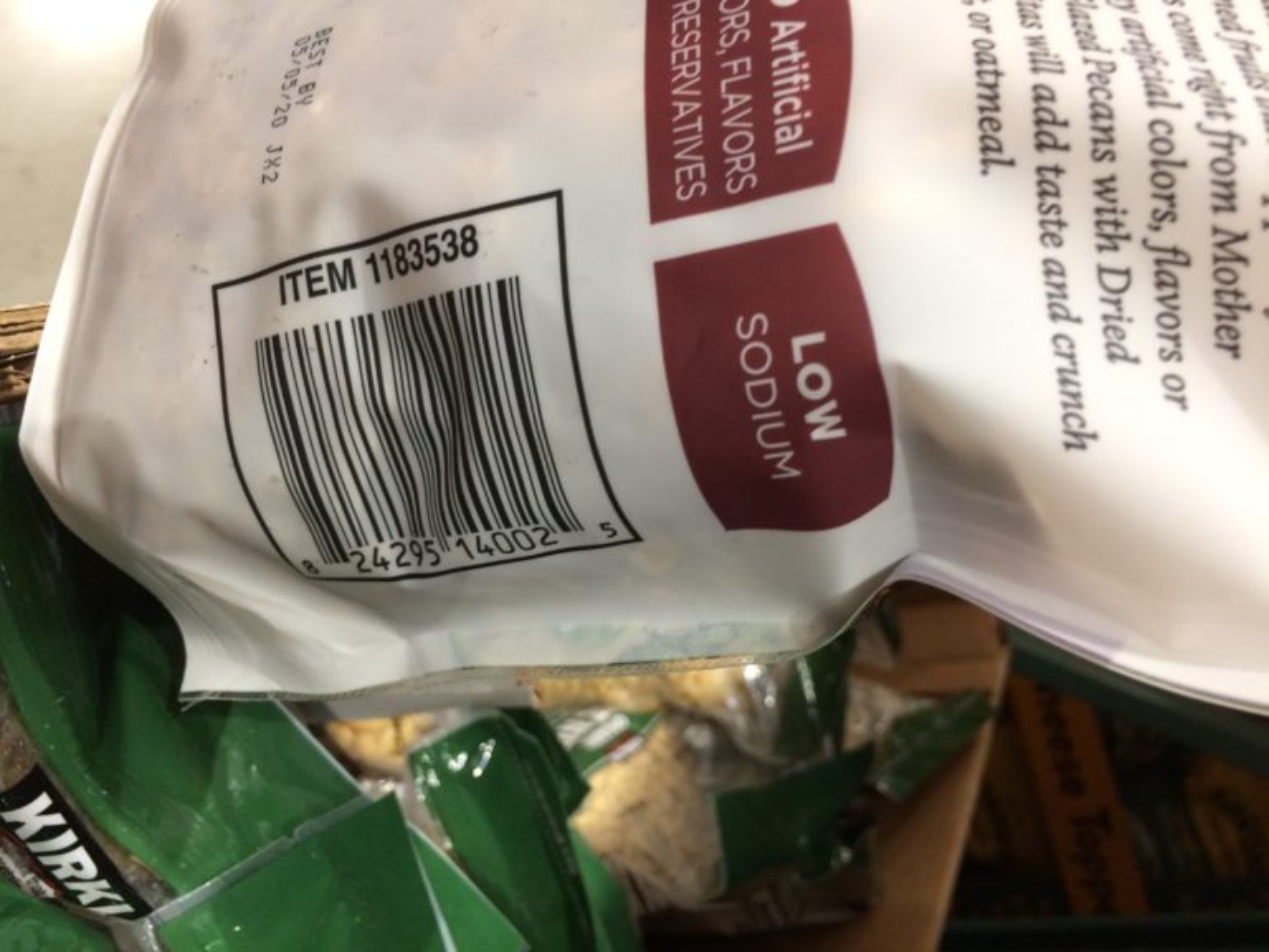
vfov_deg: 48.2
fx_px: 1063
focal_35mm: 29
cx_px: 634
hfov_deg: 61.7
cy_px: 476
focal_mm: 4.15
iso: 100
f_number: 2.2
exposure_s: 1/30
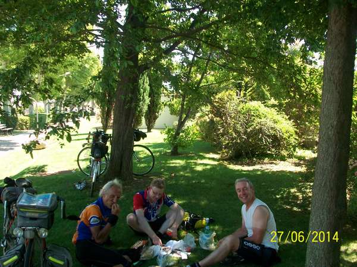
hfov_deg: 54.0
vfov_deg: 41.8
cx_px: 178
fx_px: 351
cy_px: 134
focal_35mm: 34
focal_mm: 5.7
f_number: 2.8
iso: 80
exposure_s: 1/160
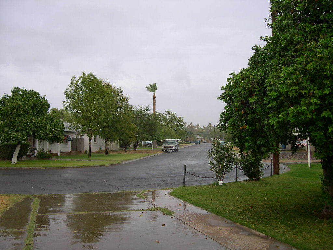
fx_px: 366
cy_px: 125
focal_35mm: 38
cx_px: 166
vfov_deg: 37.7
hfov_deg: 49.0
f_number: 2.8
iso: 100
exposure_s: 1/21.8
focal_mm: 8
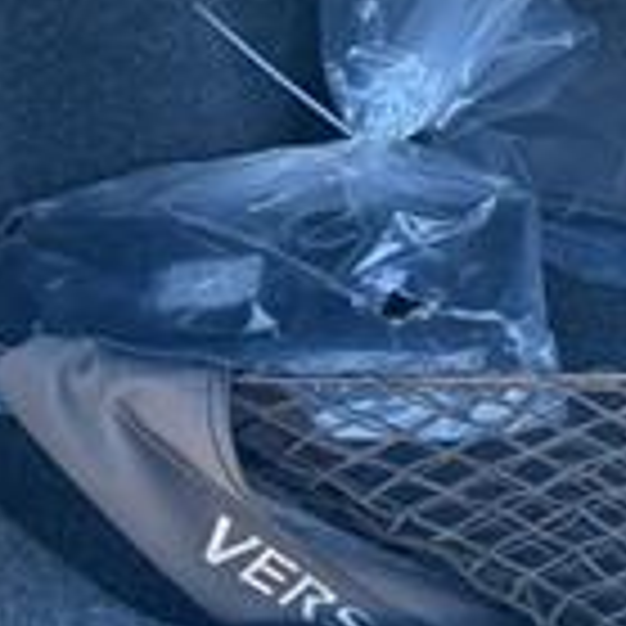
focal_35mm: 98
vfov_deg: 17.2
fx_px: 2005
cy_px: -41
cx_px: 964
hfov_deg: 16.1
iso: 100
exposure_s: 1/145
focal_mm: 6.76
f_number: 1.78
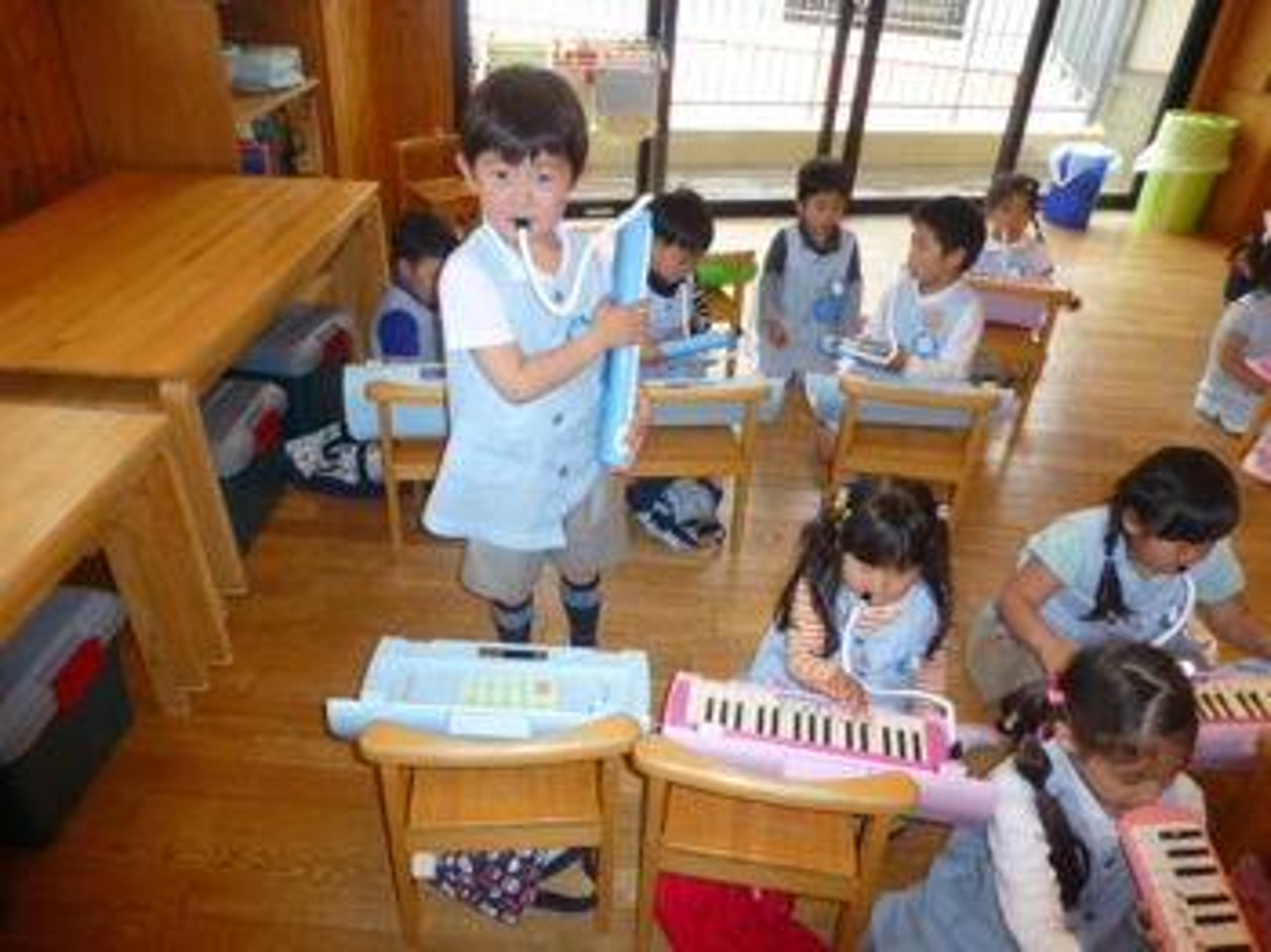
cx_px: 636
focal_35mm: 25
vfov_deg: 54.8
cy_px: 476
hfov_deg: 69.4
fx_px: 917
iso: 250
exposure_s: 1/60
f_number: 3.3
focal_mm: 4.3
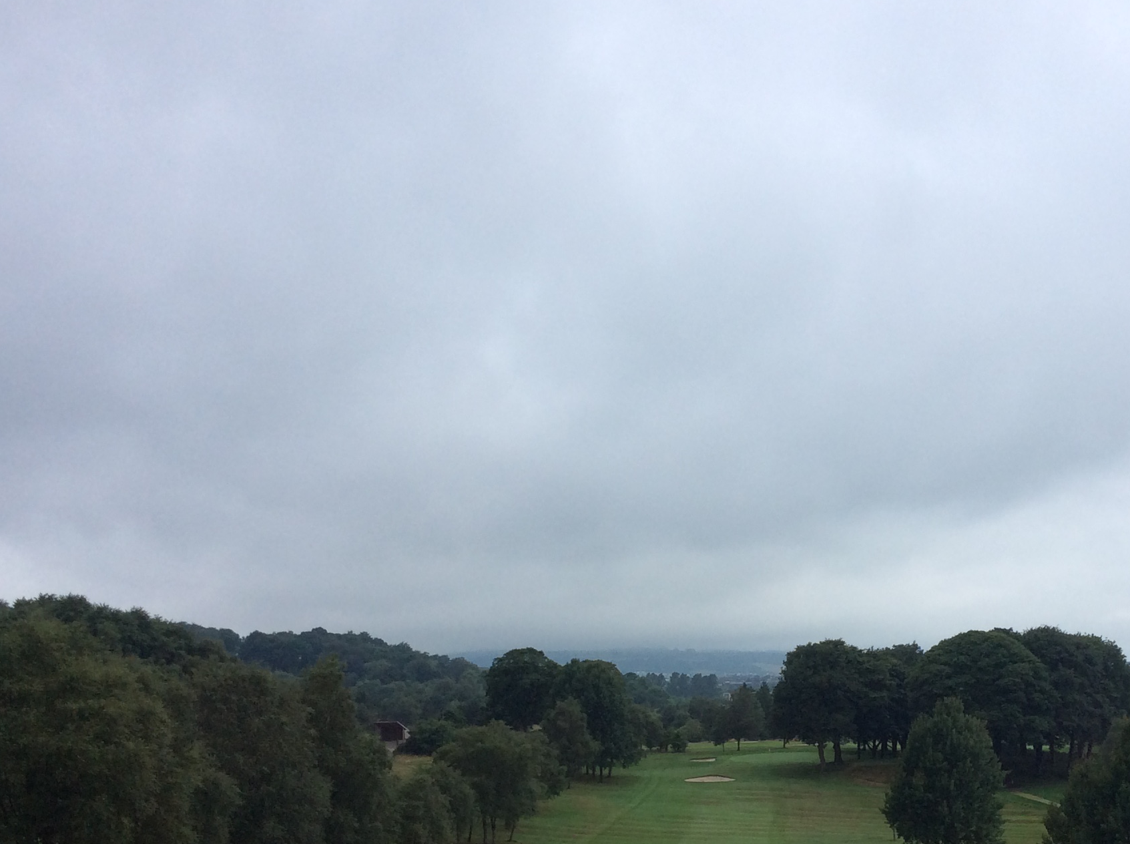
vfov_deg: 29.2
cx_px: 722
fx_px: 1597
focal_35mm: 49
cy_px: 626
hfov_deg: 38.7
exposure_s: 1/355
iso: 32
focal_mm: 3.3
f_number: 2.4
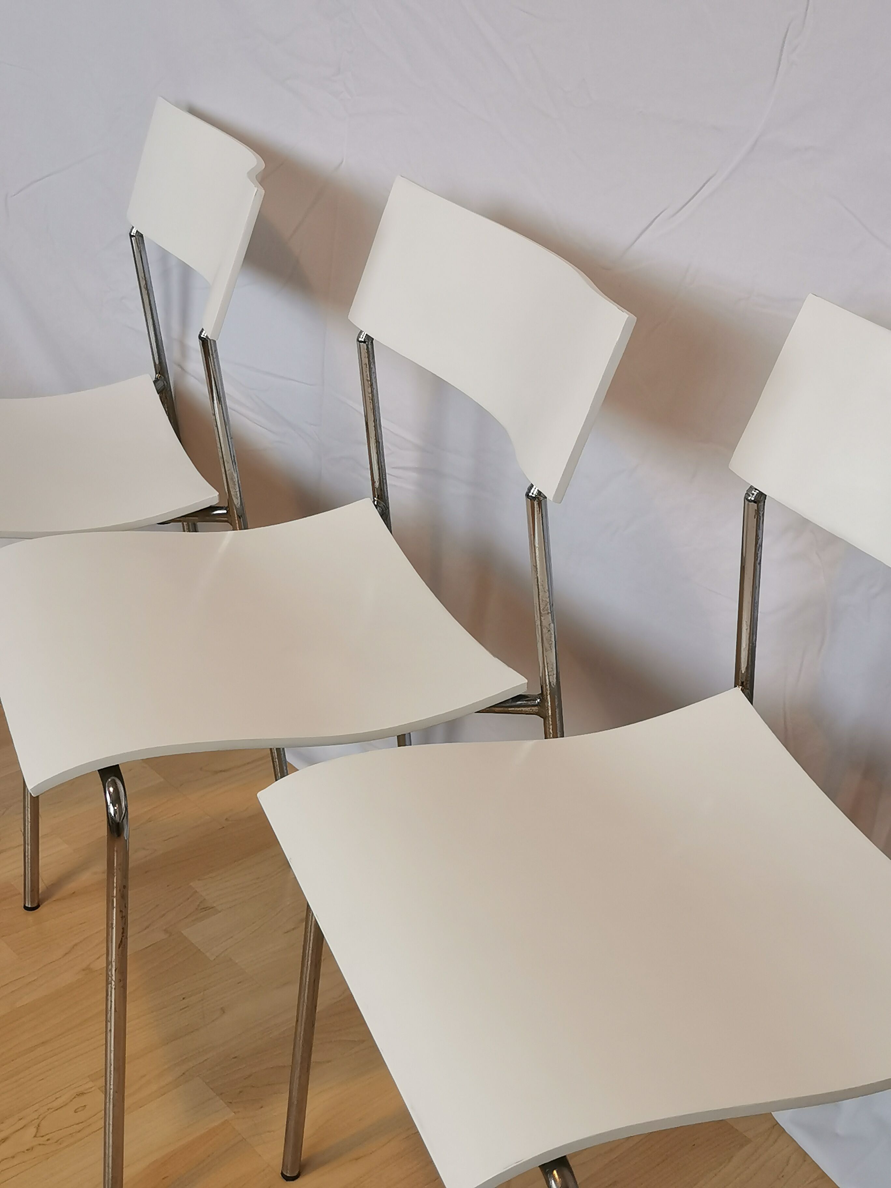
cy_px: 594
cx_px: 446
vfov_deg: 42.1
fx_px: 1544
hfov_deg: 32.2
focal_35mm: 45
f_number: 1.8
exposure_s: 1/100
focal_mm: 5.58
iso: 160
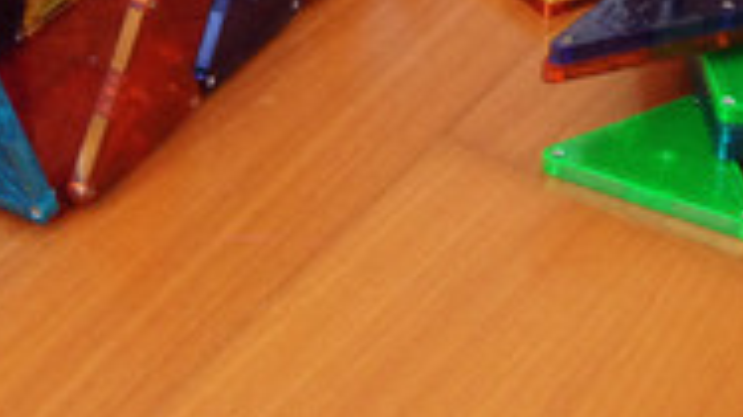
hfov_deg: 22.1
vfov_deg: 11.7
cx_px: 203
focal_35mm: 96
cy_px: -312
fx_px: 1891
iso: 125
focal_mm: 4.12
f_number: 2.4
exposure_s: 1/20
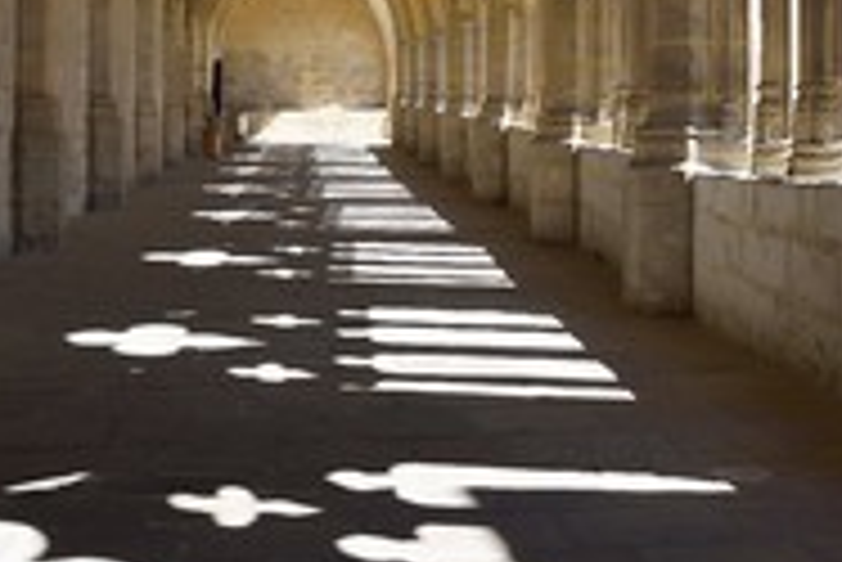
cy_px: 99
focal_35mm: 65
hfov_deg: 30.9
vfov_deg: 20.7
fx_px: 1521
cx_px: 500
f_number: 10
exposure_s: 1/160
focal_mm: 29
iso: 200
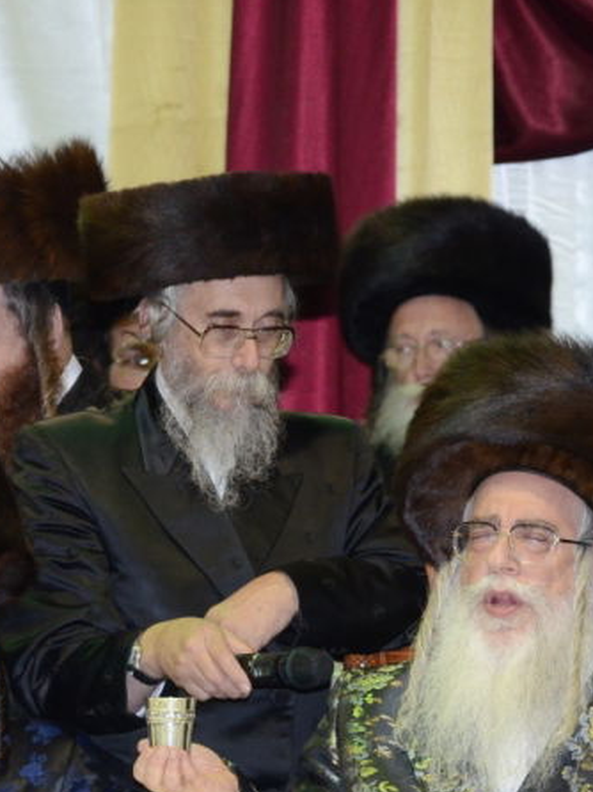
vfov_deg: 4.8
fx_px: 9445
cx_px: 545
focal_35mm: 413
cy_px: 566
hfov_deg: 3.6
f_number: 5.6
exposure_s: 1/80
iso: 1600
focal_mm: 125
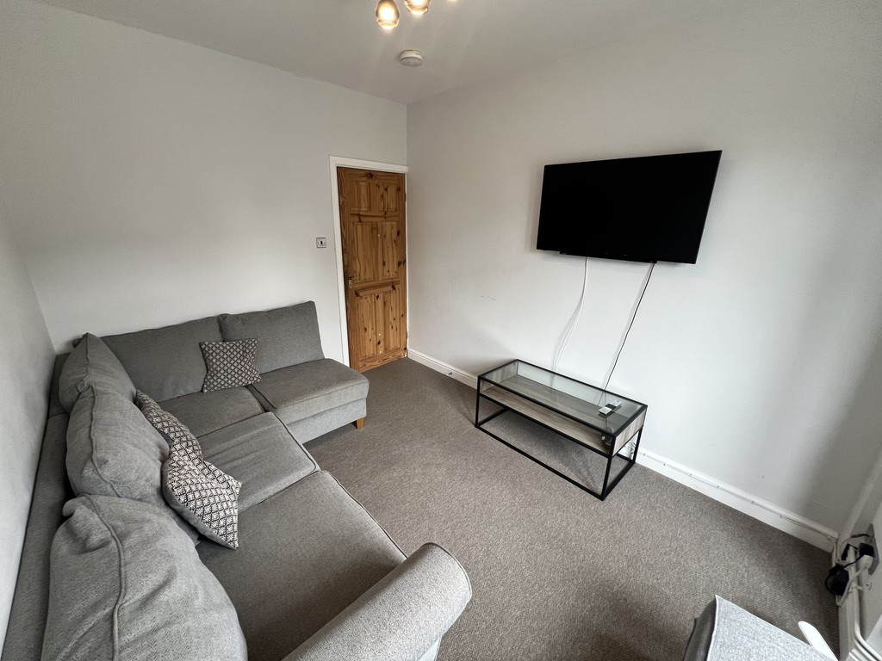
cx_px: 441
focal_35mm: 13
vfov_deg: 89.9
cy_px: 330
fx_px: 331
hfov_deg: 106.2
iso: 100
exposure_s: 1/99
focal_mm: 1.57
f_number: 1.8
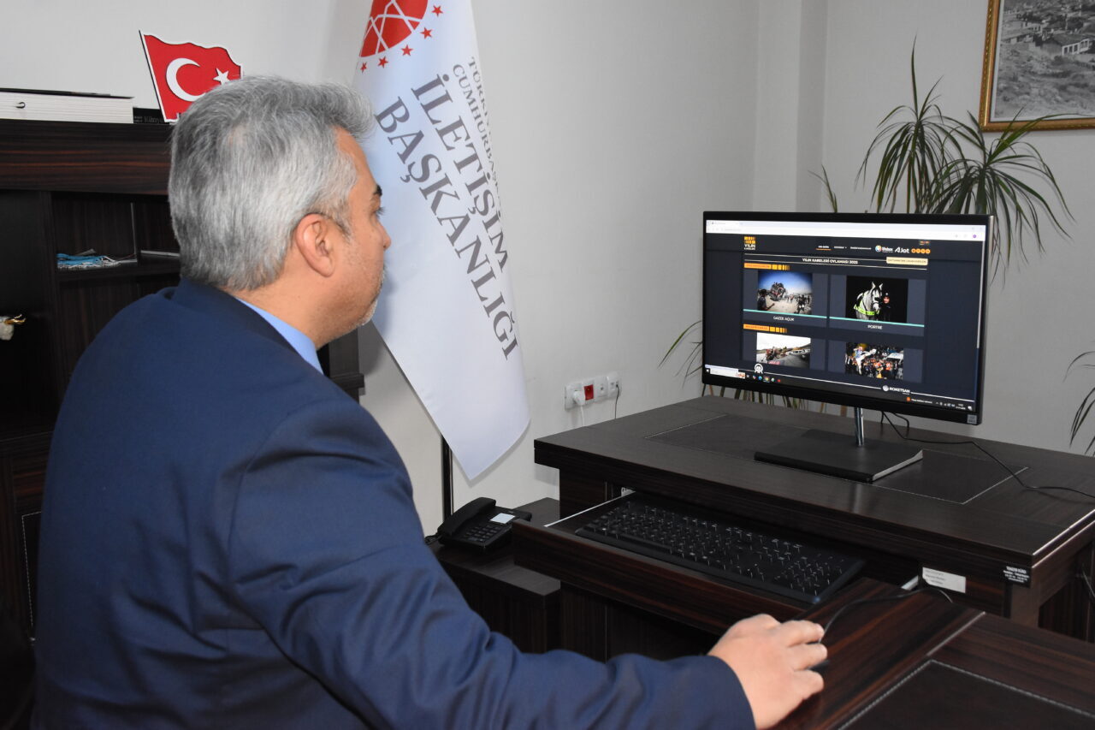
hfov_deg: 57.2
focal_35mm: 33
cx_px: 548
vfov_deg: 40.0
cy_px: 365
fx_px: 1004
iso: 2500
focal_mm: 22
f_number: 6.3
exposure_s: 1/125
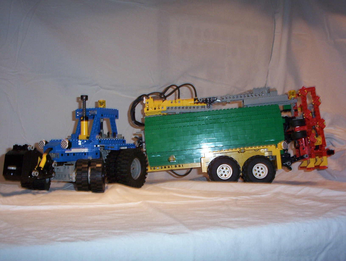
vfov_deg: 37.0
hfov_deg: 47.8
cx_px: 173
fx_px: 391
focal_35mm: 39
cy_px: 130
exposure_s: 1/30
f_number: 4.5
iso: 140
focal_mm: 6
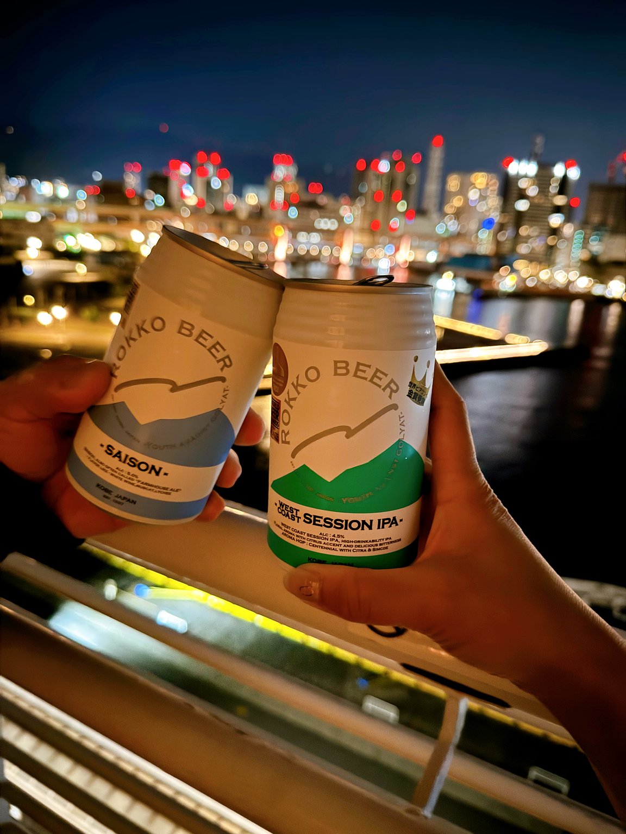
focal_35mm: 24
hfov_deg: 56.8
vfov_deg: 71.6
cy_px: 417
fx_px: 579
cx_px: 313
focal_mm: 6.76
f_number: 1.78
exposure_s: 1/5
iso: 1250
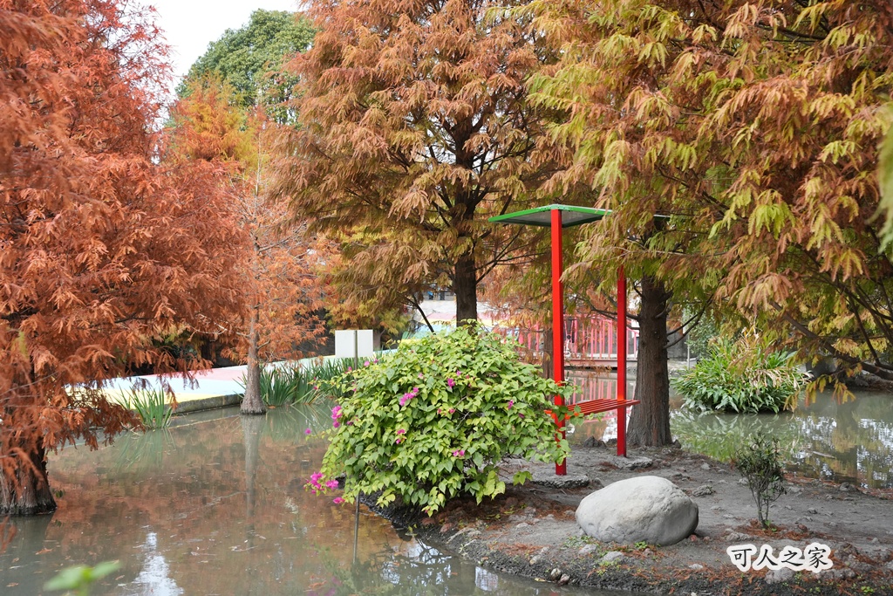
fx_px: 1163
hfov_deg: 42.0
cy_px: 298
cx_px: 446
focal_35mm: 47
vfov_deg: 28.7
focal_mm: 46.9
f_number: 5
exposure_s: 1/2500
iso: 2500
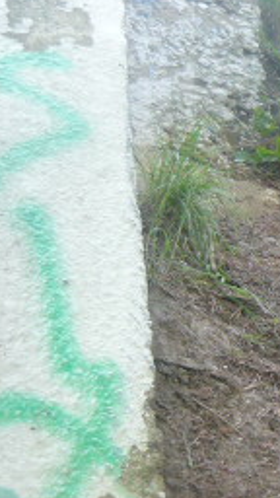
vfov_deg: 23.7
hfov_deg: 12.0
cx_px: 554
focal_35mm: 90
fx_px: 1188
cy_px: 251
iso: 100
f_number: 2.8
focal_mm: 5.5
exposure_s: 1/80
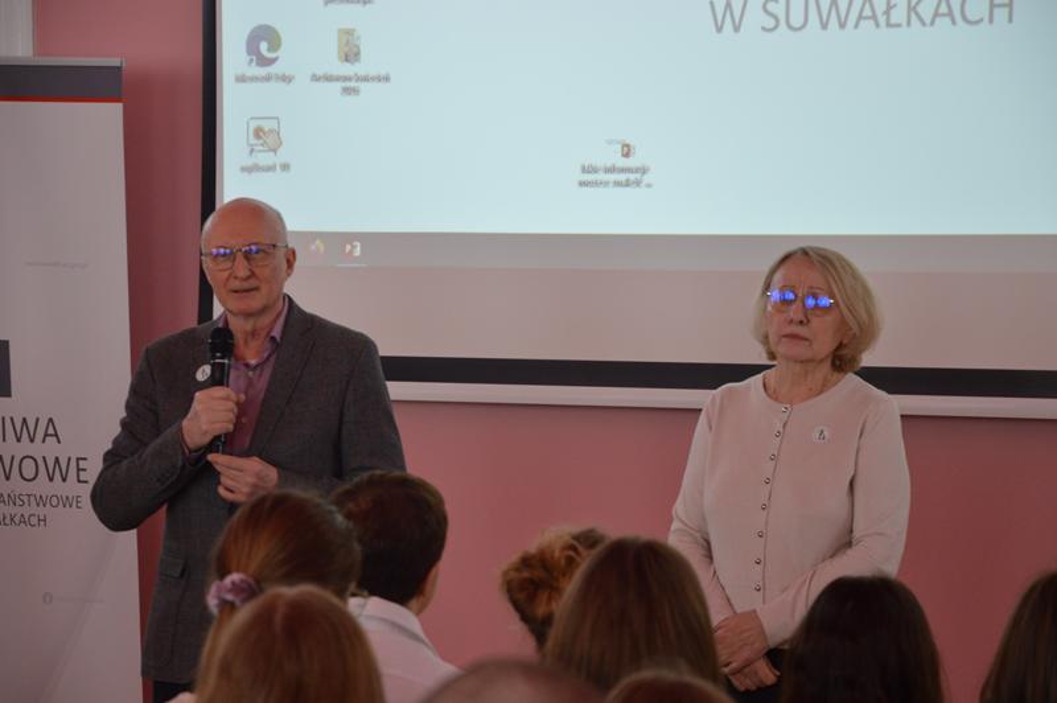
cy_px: 352
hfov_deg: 13.1
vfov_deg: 8.7
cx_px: 528
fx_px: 4620
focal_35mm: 158
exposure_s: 1/60
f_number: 5.6
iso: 900
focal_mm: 105
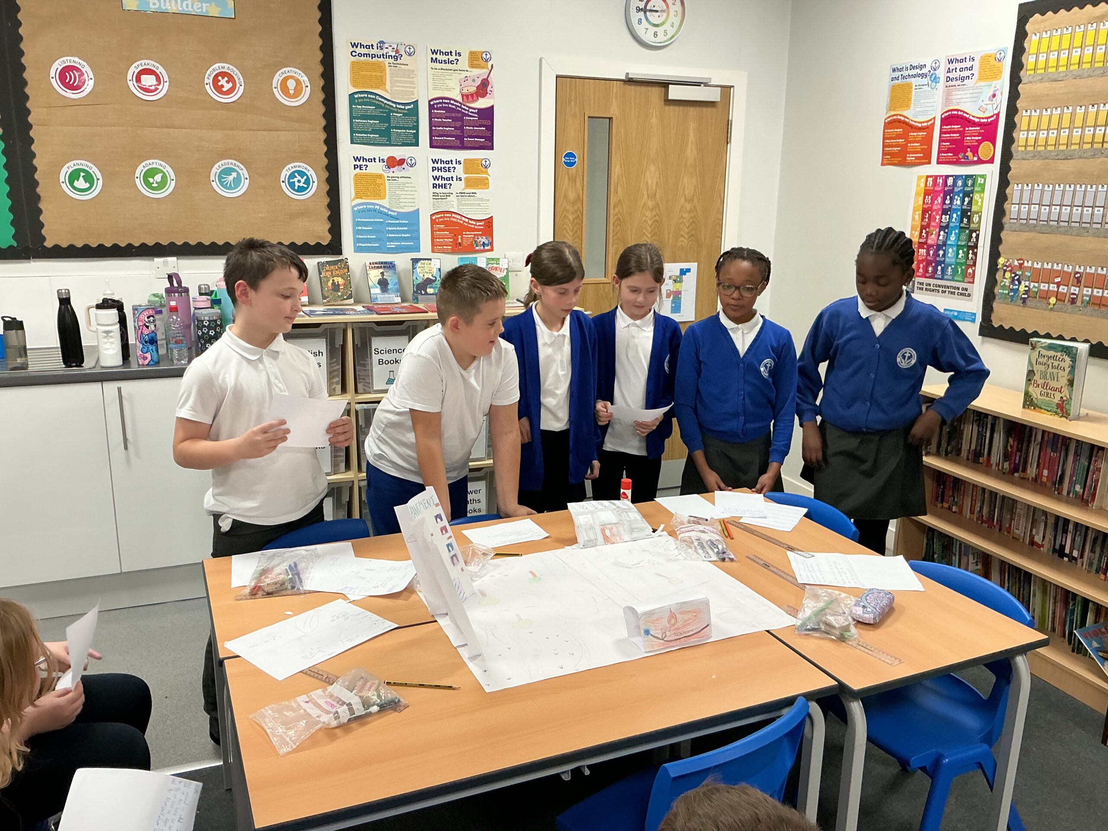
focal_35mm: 29
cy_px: 416
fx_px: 928
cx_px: 554
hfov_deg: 61.7
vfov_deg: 48.2
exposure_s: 1/60
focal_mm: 3
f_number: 1.8
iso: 80
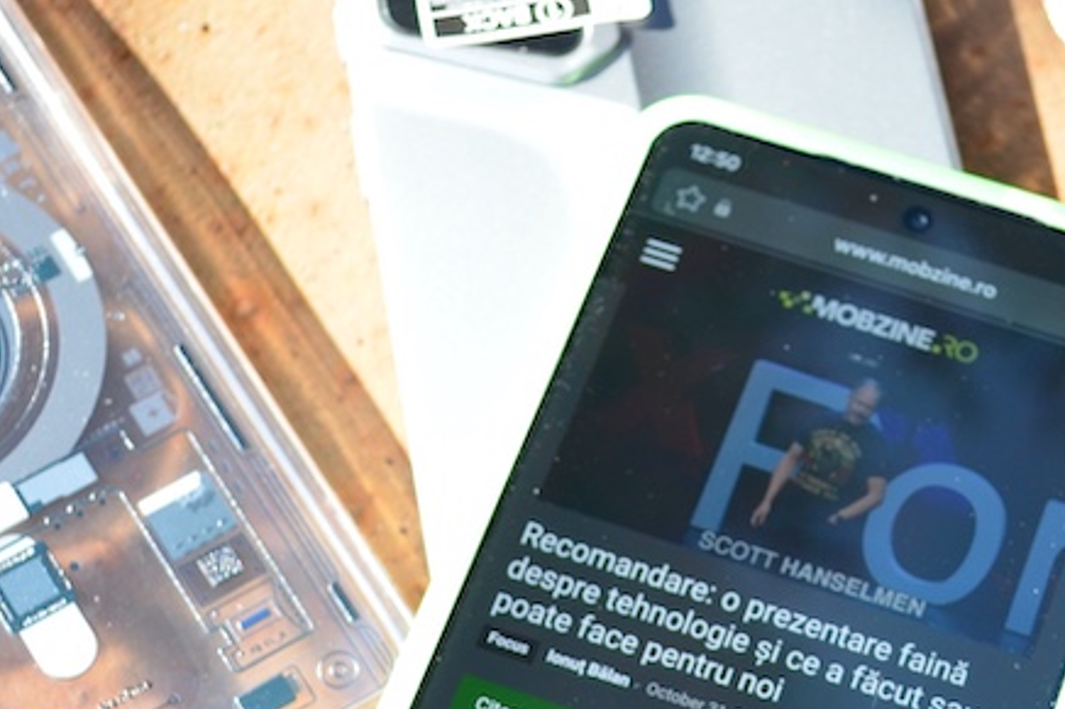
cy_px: 686
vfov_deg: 13.6
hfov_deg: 20.5
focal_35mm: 99
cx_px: 779
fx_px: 2926
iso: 200
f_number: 8
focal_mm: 24
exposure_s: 1/250
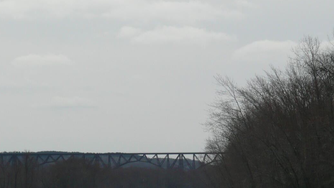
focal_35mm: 187
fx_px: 1656
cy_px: 159
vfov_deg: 6.5
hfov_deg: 11.5
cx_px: 189
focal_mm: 18.4
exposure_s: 1/250
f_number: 11
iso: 100
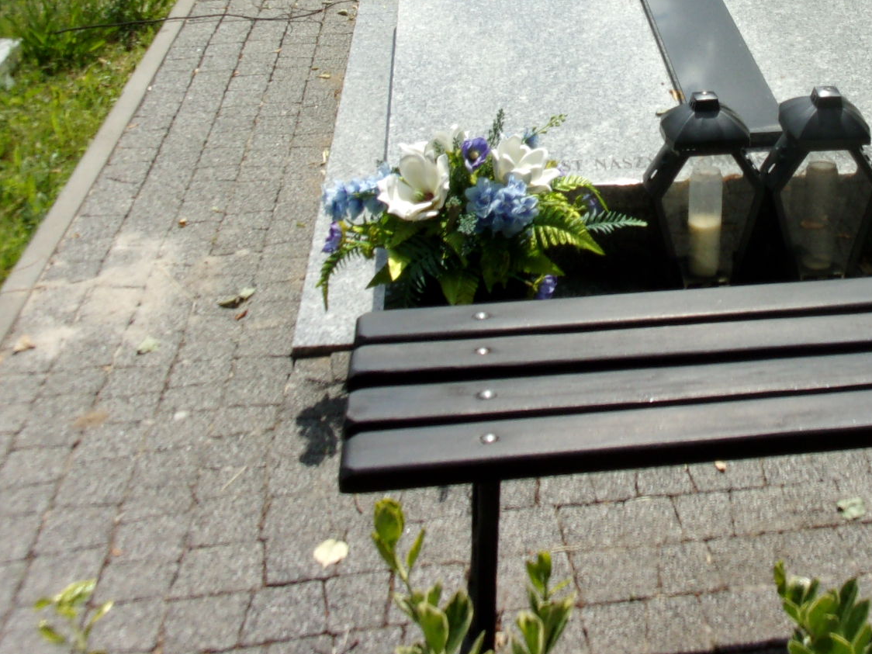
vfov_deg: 27.7
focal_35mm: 51
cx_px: 694
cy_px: 88
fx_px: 1285
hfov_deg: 36.3
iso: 80
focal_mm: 5.1
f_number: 10.8
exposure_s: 1/105
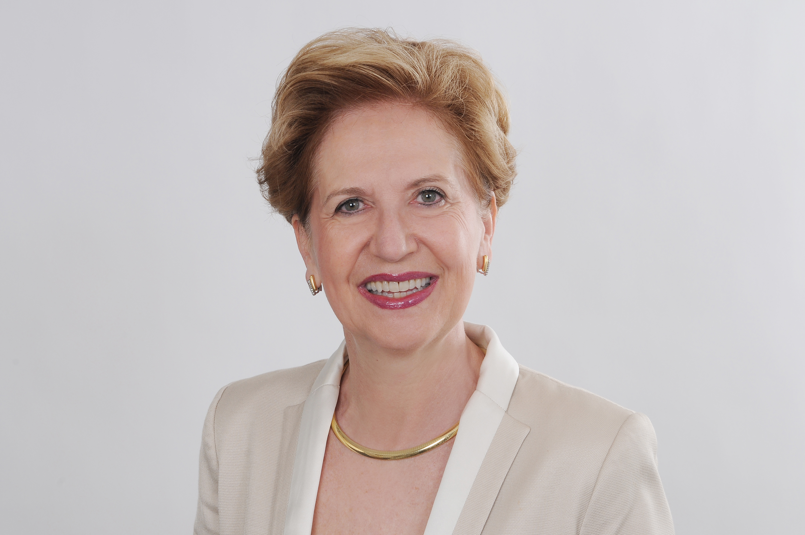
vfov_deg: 11.7
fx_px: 2613
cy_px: 268
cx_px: 402
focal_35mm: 117
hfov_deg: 17.5
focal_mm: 78
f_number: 20
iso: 200
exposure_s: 1/160
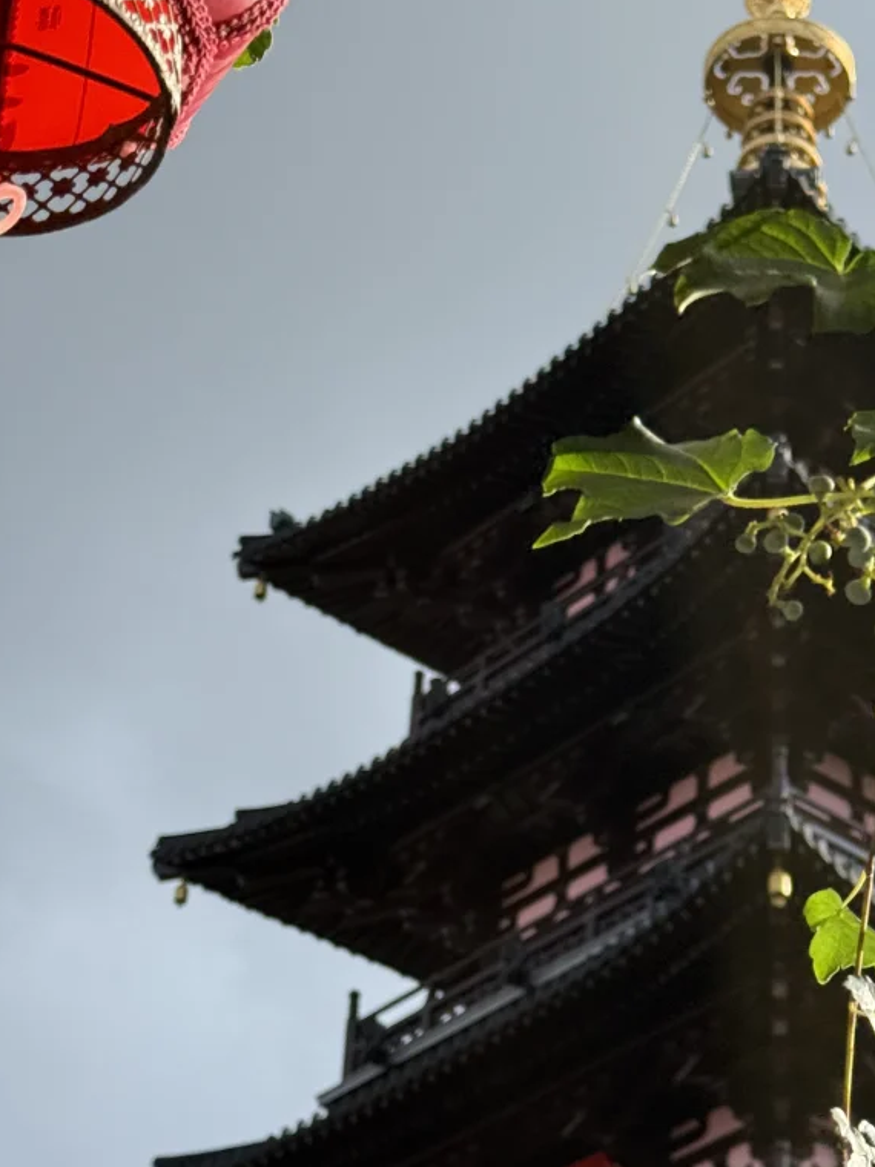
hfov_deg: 16.0
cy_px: 657
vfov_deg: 21.5
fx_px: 3067
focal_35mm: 91
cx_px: 809
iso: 64
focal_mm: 6.76
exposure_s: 1/2667
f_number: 1.78
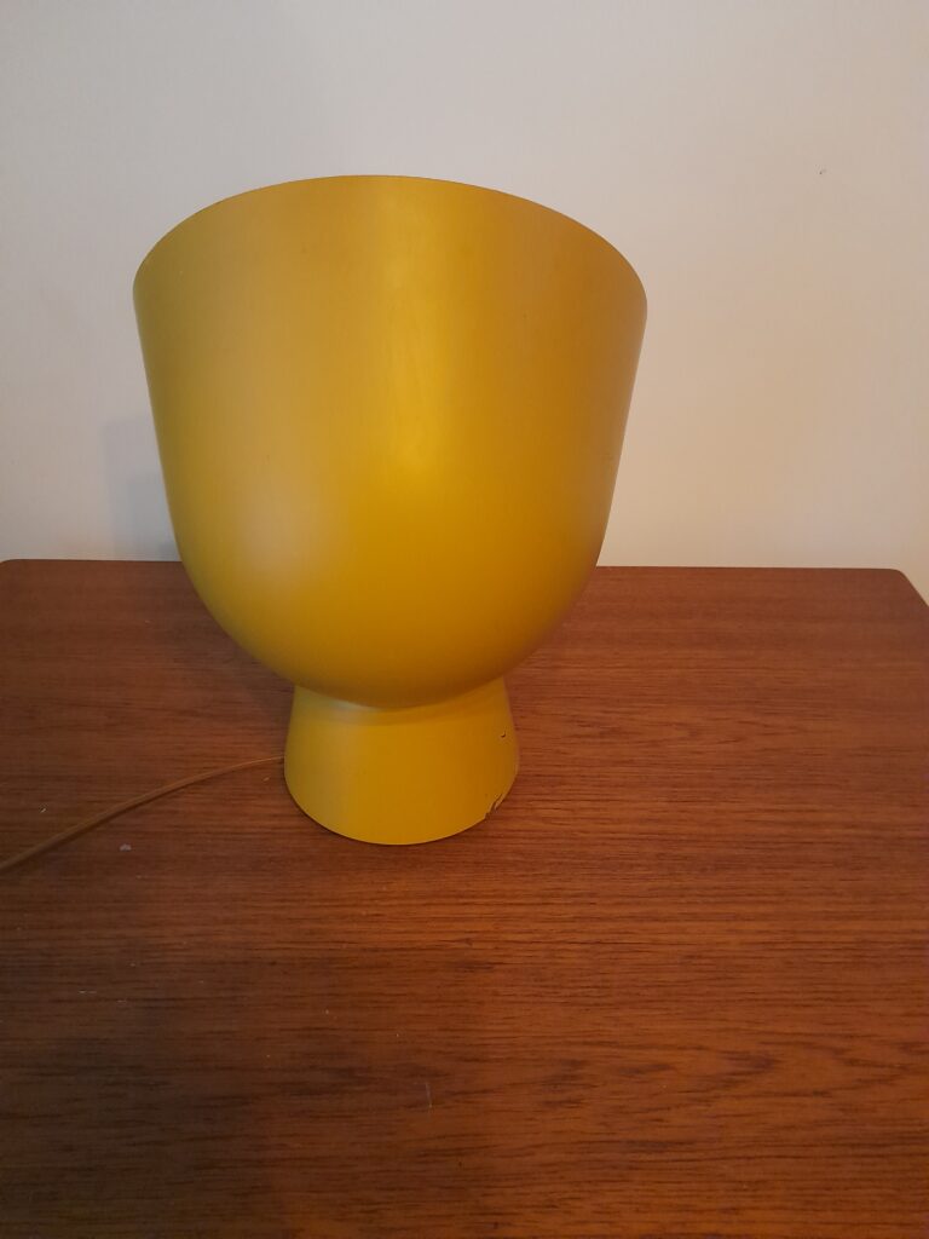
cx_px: 464
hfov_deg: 54.9
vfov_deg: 69.4
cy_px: 620
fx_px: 895
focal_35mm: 25
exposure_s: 1/20
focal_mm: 4.6
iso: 640
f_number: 2
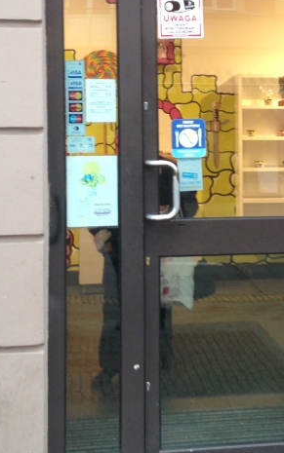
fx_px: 953
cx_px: 237
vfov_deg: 26.6
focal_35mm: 77
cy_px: 134
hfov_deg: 16.8
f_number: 2.4
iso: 64
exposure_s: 1/40
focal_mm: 4.12
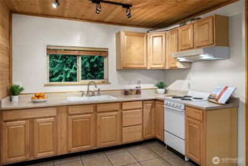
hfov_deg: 73.7
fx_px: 165
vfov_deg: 53.2
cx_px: 124
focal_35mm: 24
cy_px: 83
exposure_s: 1/60
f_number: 7.1
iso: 400
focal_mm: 24
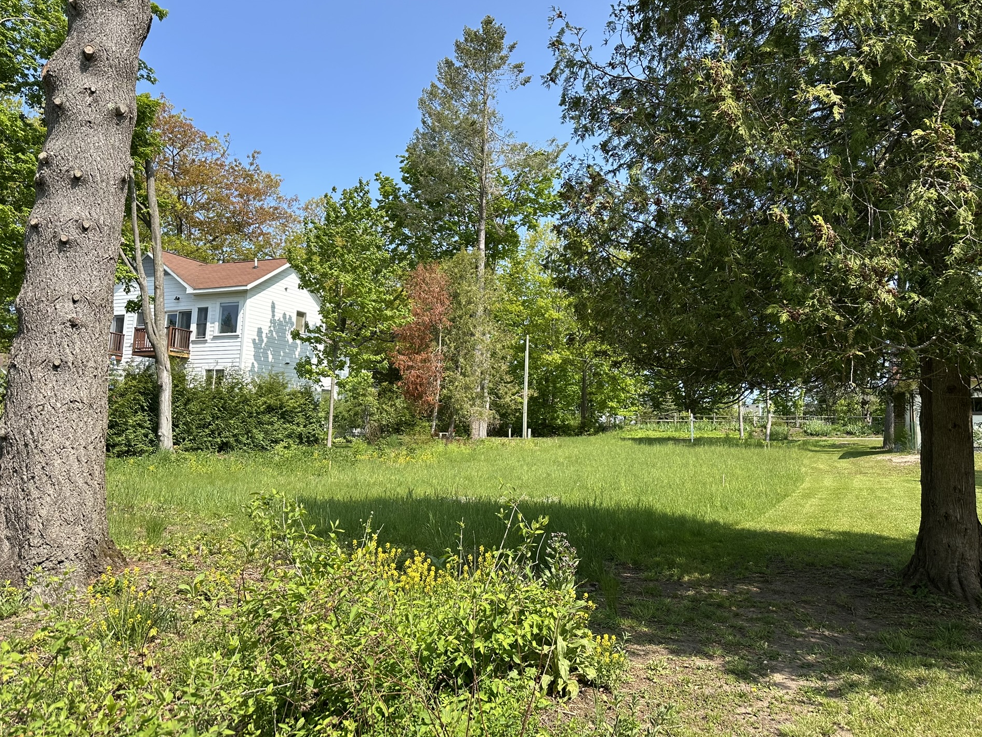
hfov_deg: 67.3
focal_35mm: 26
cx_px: 511
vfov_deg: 53.0
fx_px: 738
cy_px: 346
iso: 80
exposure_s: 1/2299
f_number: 1.78
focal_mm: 6.86
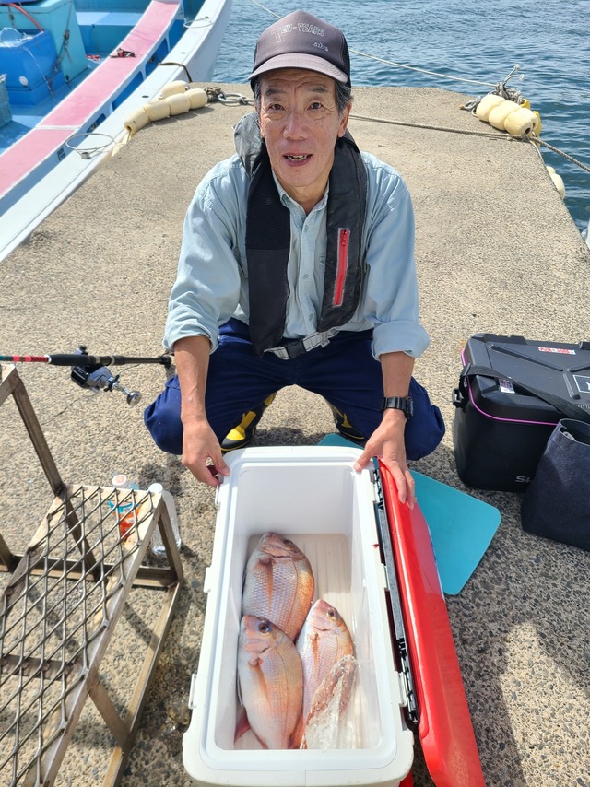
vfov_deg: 67.3
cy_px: 394
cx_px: 295
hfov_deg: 53.0
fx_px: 591
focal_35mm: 26
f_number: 1.8
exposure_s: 1/1114
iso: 40
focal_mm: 5.4
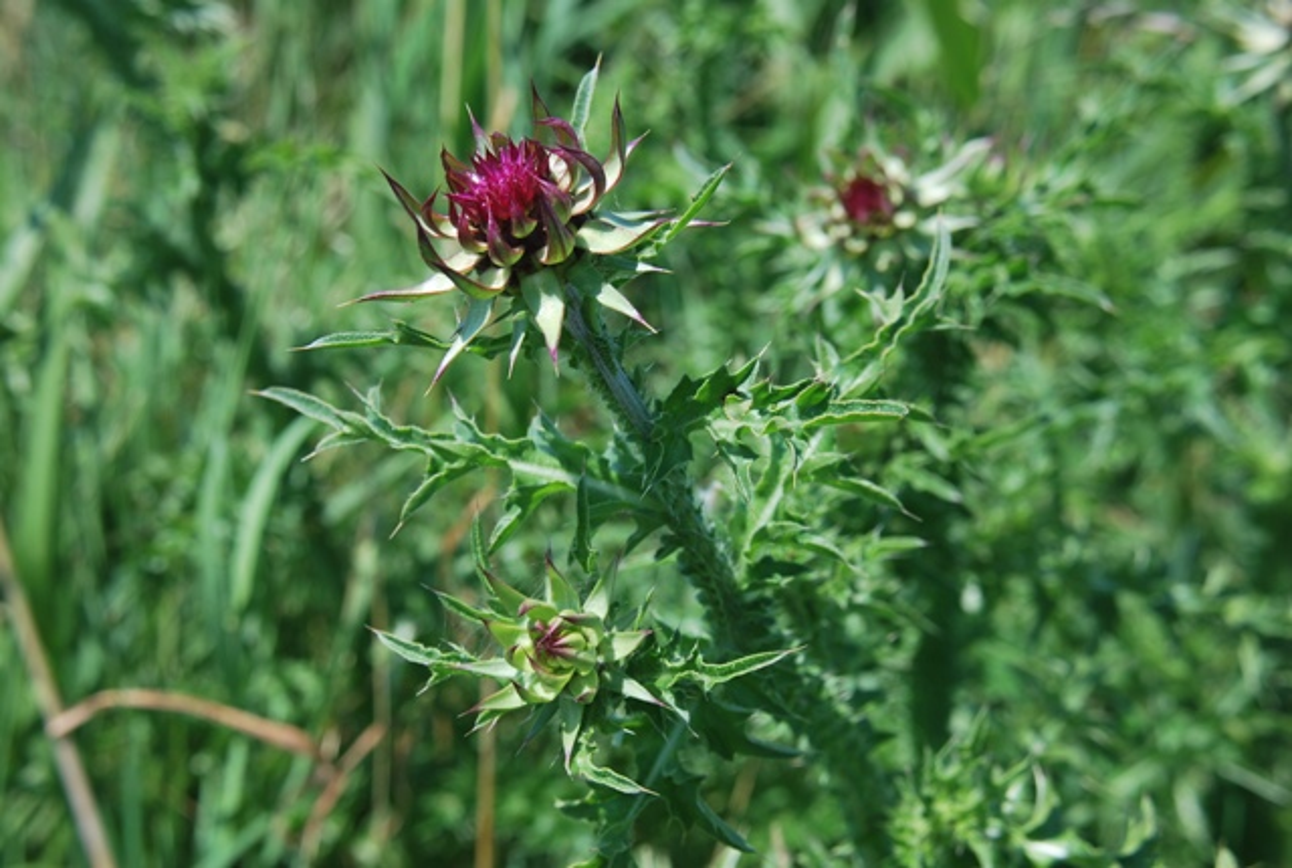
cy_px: 434
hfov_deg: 41.0
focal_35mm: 48
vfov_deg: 28.2
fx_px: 1727
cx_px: 646
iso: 100
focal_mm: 32
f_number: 7.1
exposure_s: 1/200
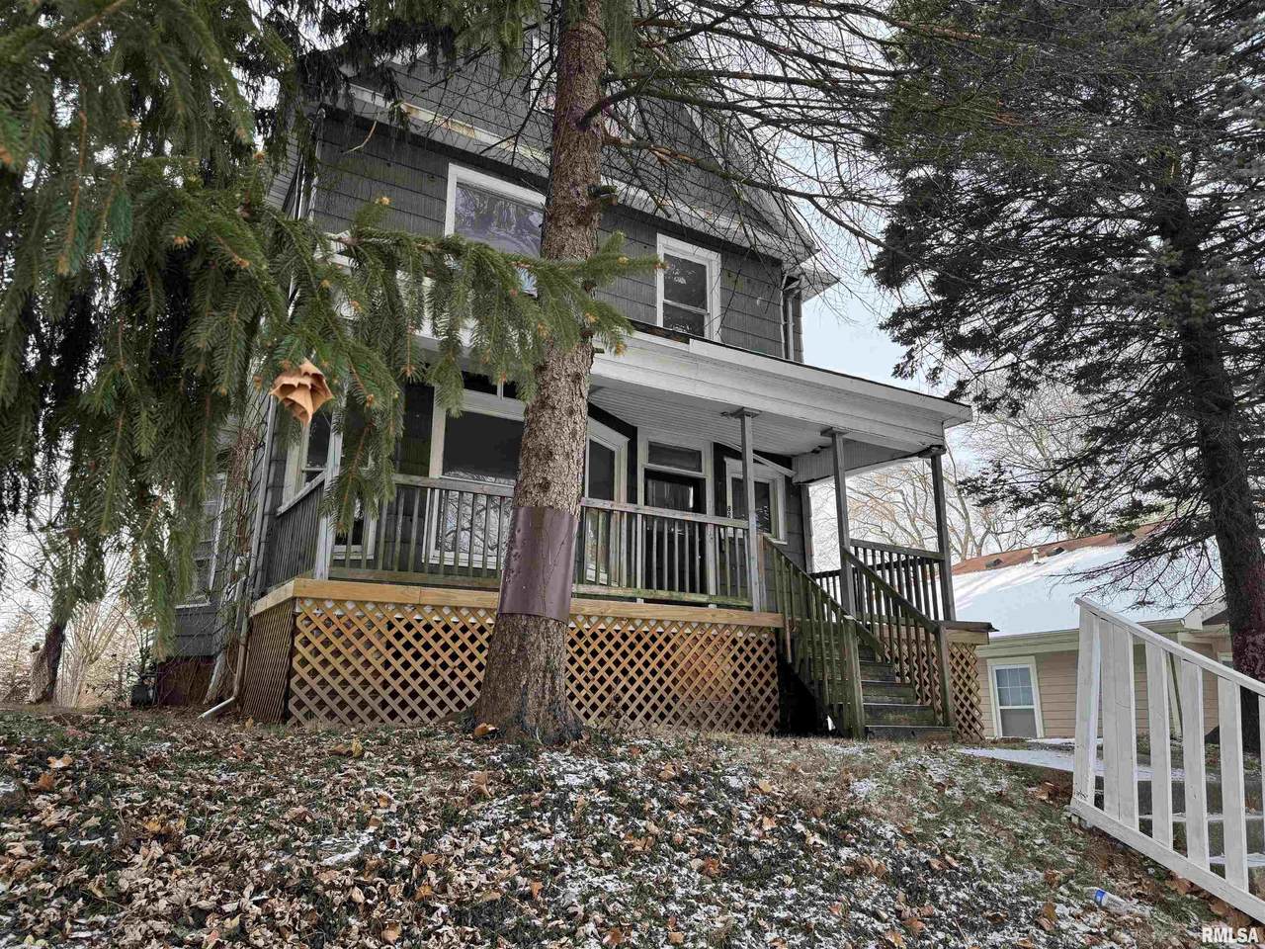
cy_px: 474
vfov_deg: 56.8
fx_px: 877
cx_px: 632
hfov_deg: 71.6
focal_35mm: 24
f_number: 1.78
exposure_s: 1/609
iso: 80
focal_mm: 6.76
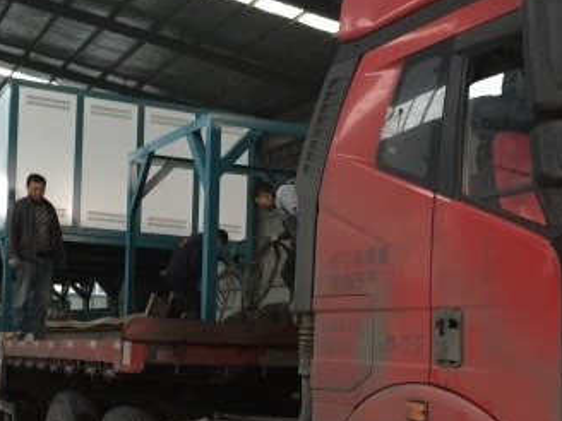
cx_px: 235
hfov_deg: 36.1
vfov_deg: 27.1
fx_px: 860
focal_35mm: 53
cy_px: 320
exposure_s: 1/8
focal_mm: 4.15
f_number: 2.2
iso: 160
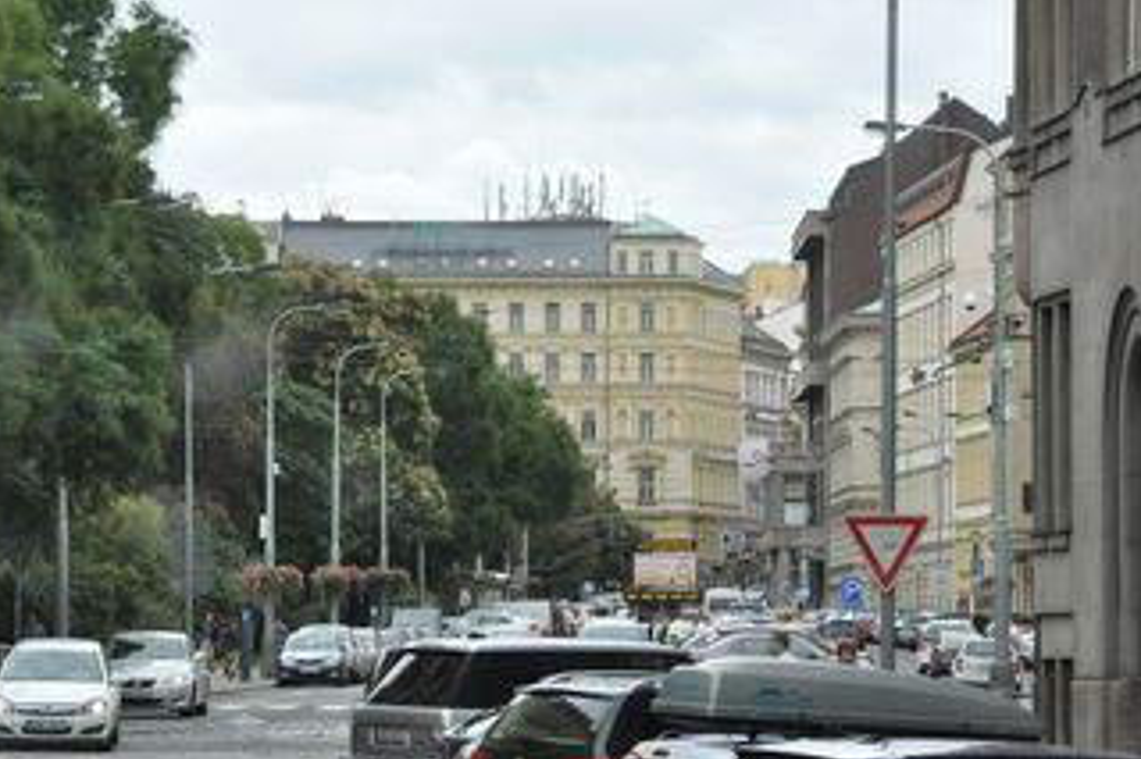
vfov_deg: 6.2
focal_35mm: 222
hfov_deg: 9.3
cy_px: 356
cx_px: 533
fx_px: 7023
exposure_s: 1/1600
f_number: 6.3
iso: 1600
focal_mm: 105
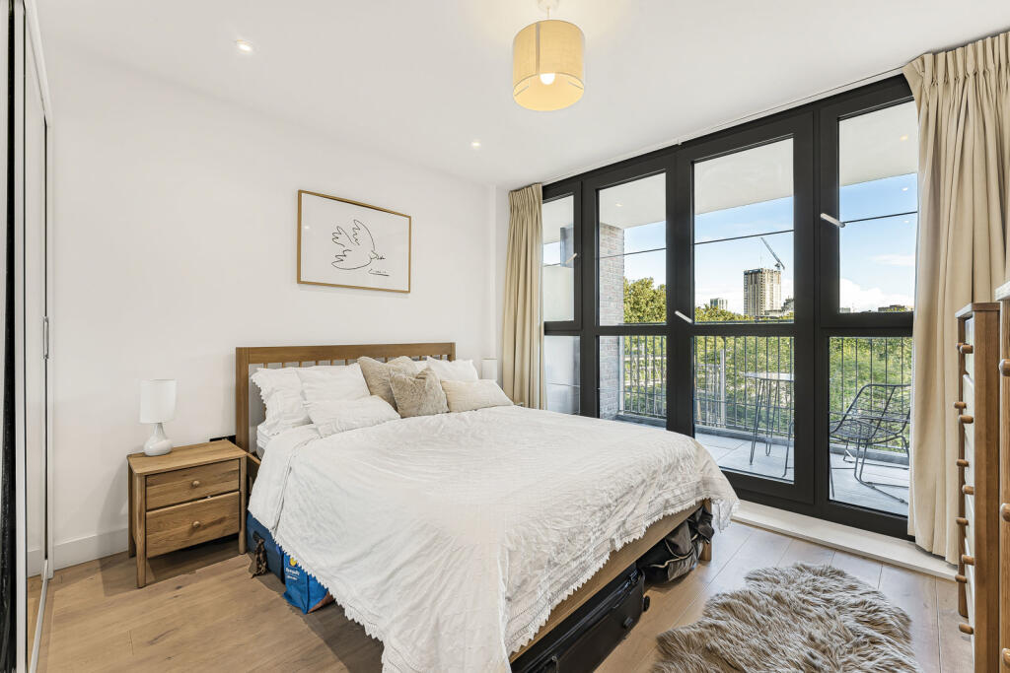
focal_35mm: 15
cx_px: 505
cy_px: 336
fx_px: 410
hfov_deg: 101.9
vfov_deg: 78.9
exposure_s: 1/4
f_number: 14
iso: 125
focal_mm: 14.6
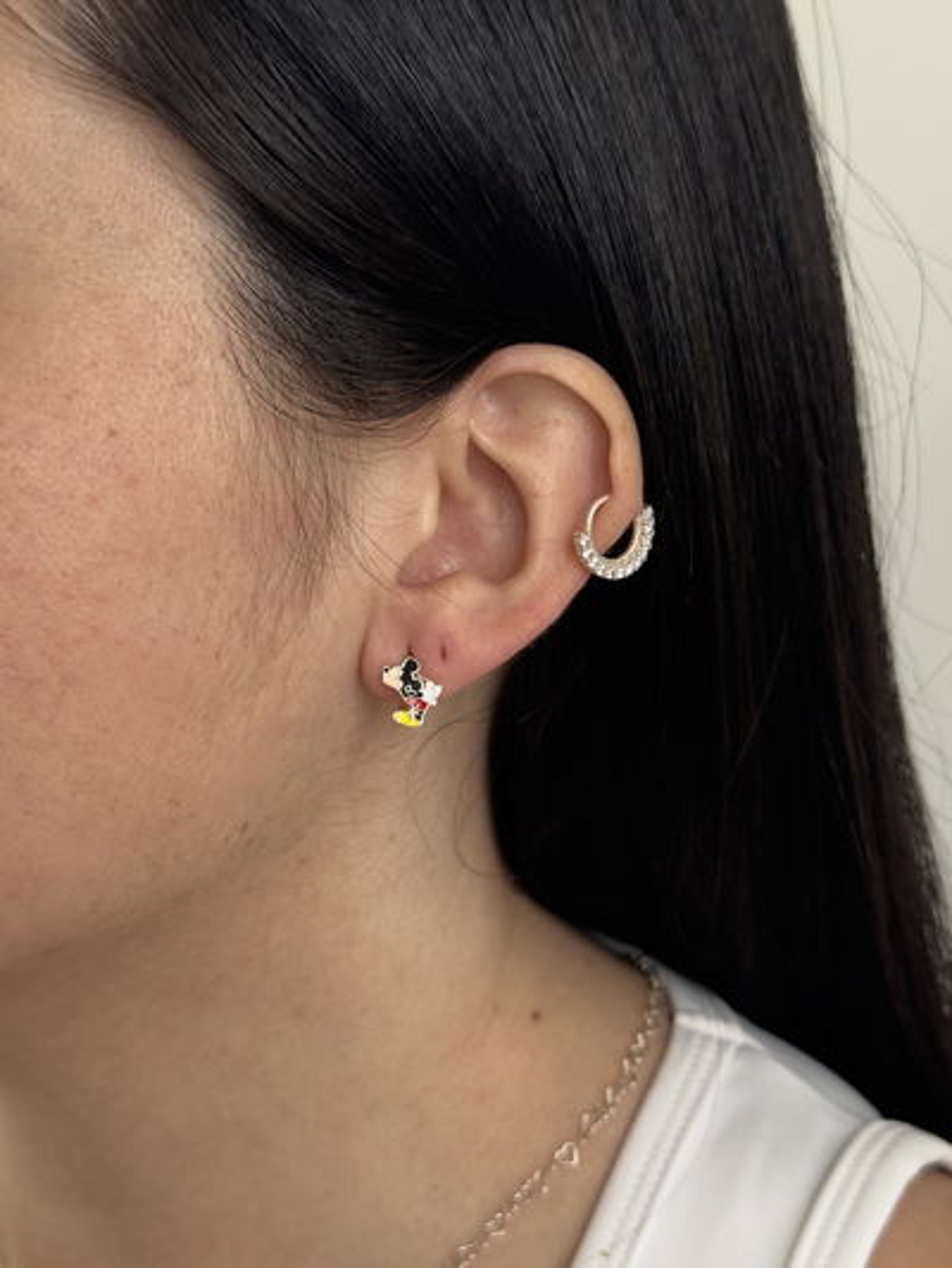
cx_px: 476
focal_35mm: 48
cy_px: 634
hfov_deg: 30.3
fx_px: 1759
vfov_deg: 39.6
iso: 125
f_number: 1.78
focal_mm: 6.76
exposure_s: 1/50
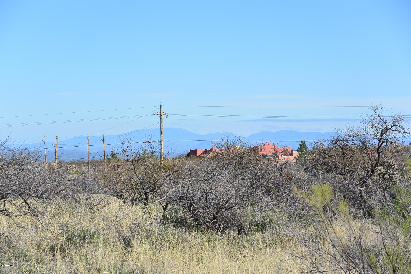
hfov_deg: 19.1
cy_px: 137
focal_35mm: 107
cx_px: 206
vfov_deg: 12.8
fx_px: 1221
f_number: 5
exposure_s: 1/1000
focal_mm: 39.8
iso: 160
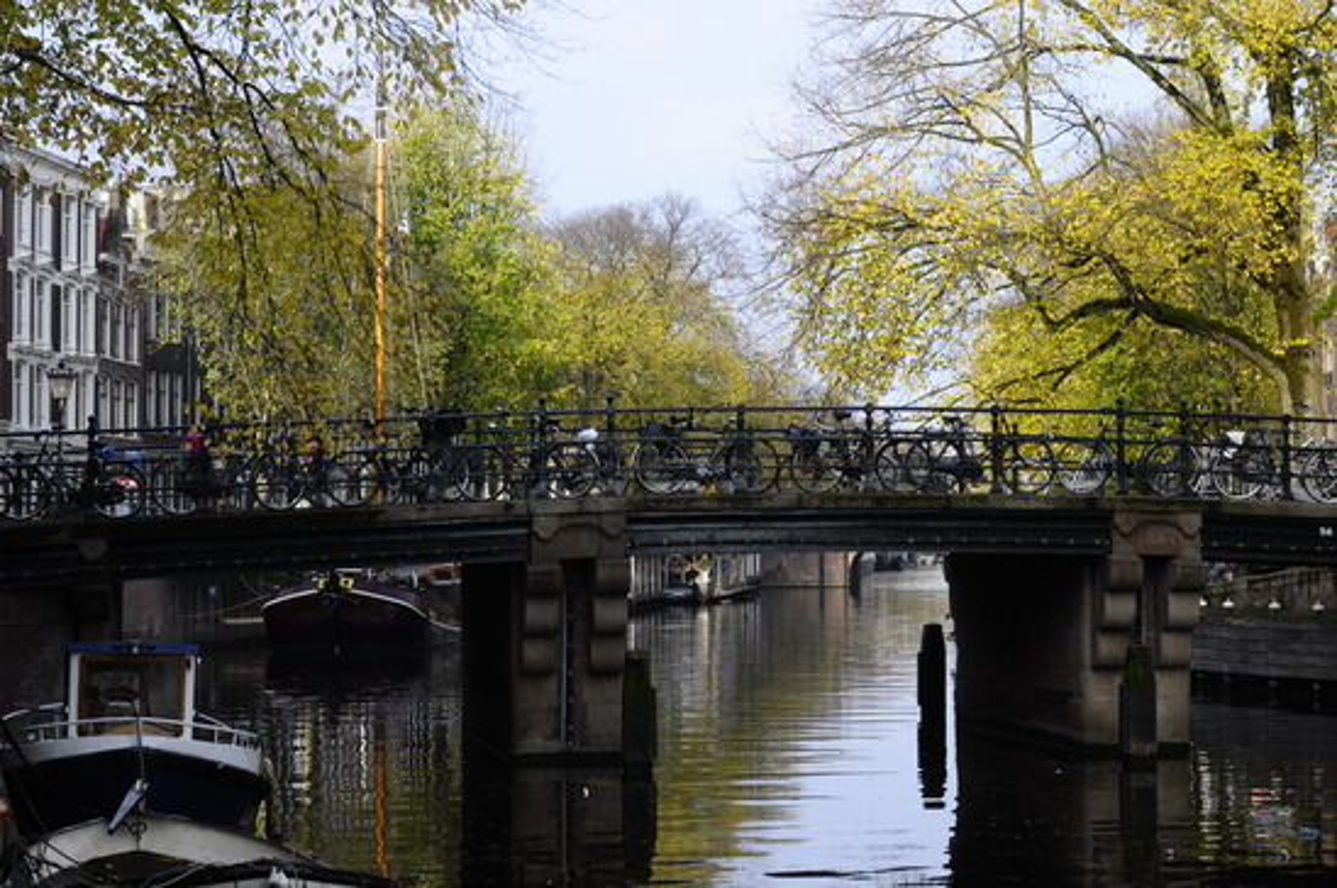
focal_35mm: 78
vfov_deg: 17.5
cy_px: 444
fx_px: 2893
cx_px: 668
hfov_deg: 26.0
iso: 500
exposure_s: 1/320
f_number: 9
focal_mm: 52
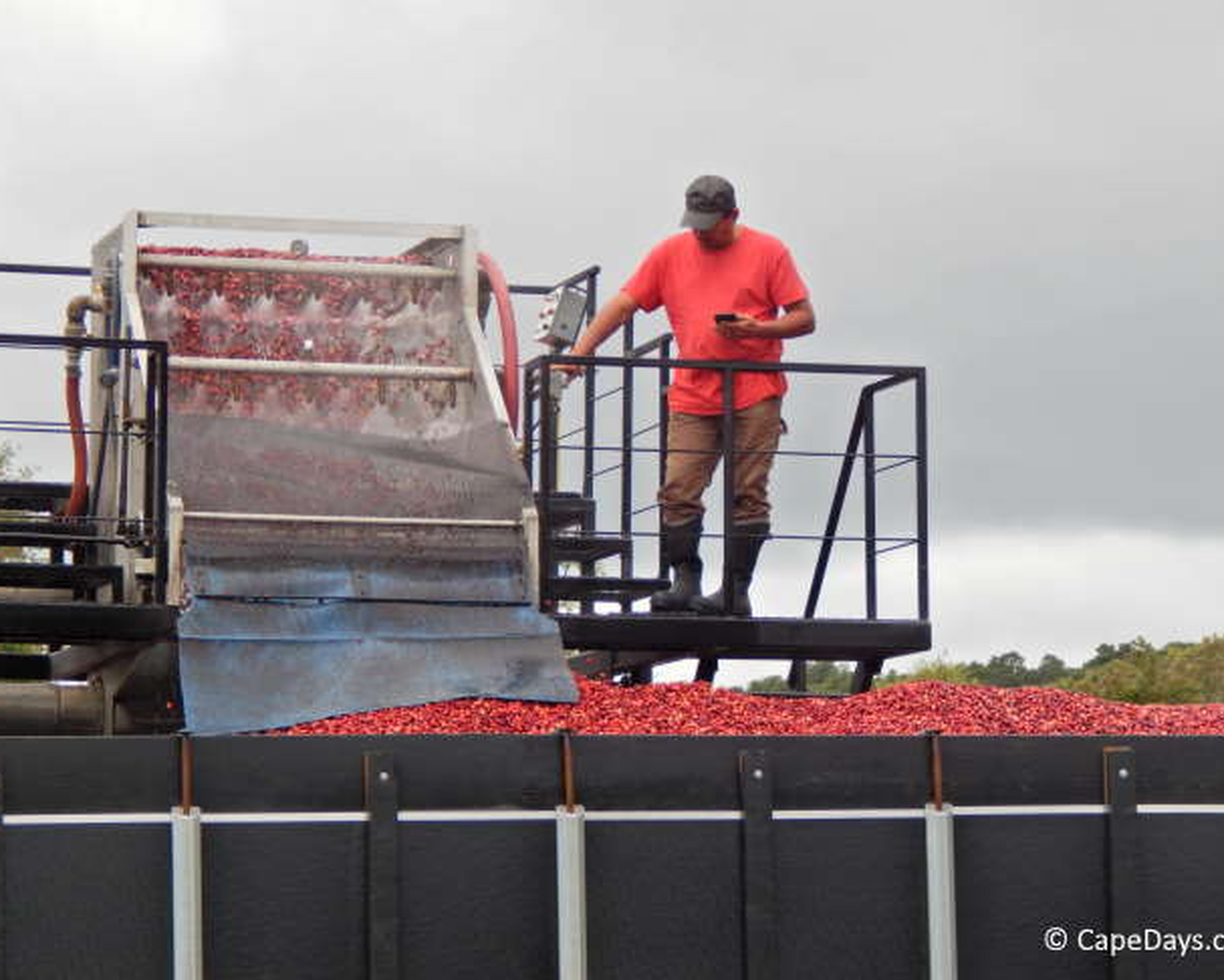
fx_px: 5001
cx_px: 629
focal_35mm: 138
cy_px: 490
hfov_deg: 14.0
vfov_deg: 11.2
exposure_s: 1/250
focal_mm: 23.4
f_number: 4.8
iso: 125
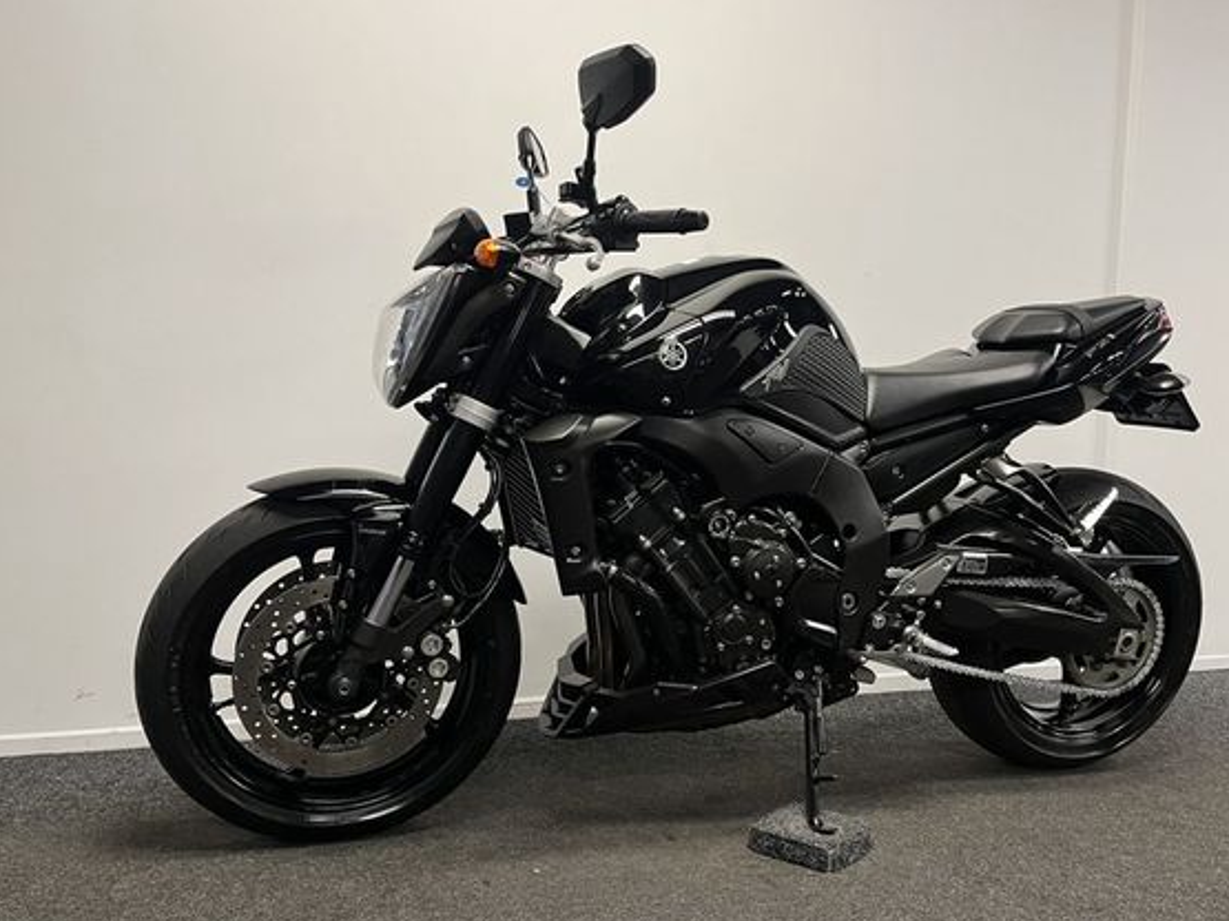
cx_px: 669
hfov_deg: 59.9
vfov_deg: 46.8
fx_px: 1065
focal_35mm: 30
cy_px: 491
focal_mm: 5.1
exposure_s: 1/50
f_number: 1.6
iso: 100
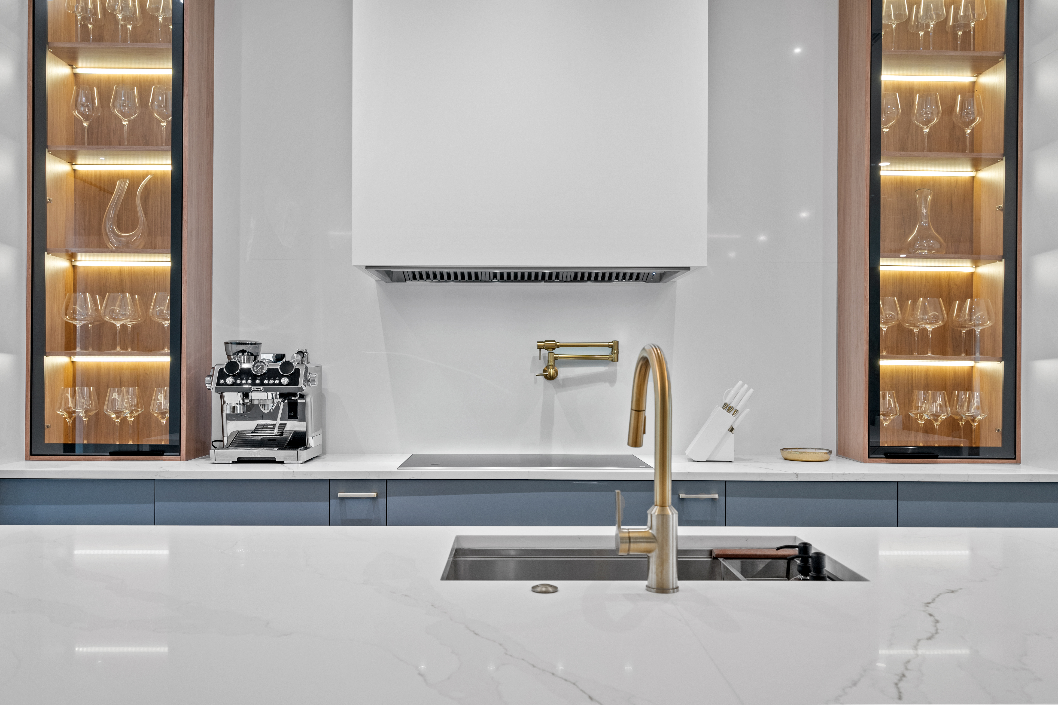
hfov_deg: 60.3
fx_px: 911
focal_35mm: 31
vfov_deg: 42.3
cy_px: 352
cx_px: 529
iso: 320
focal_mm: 31
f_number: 7.1
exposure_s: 1/3
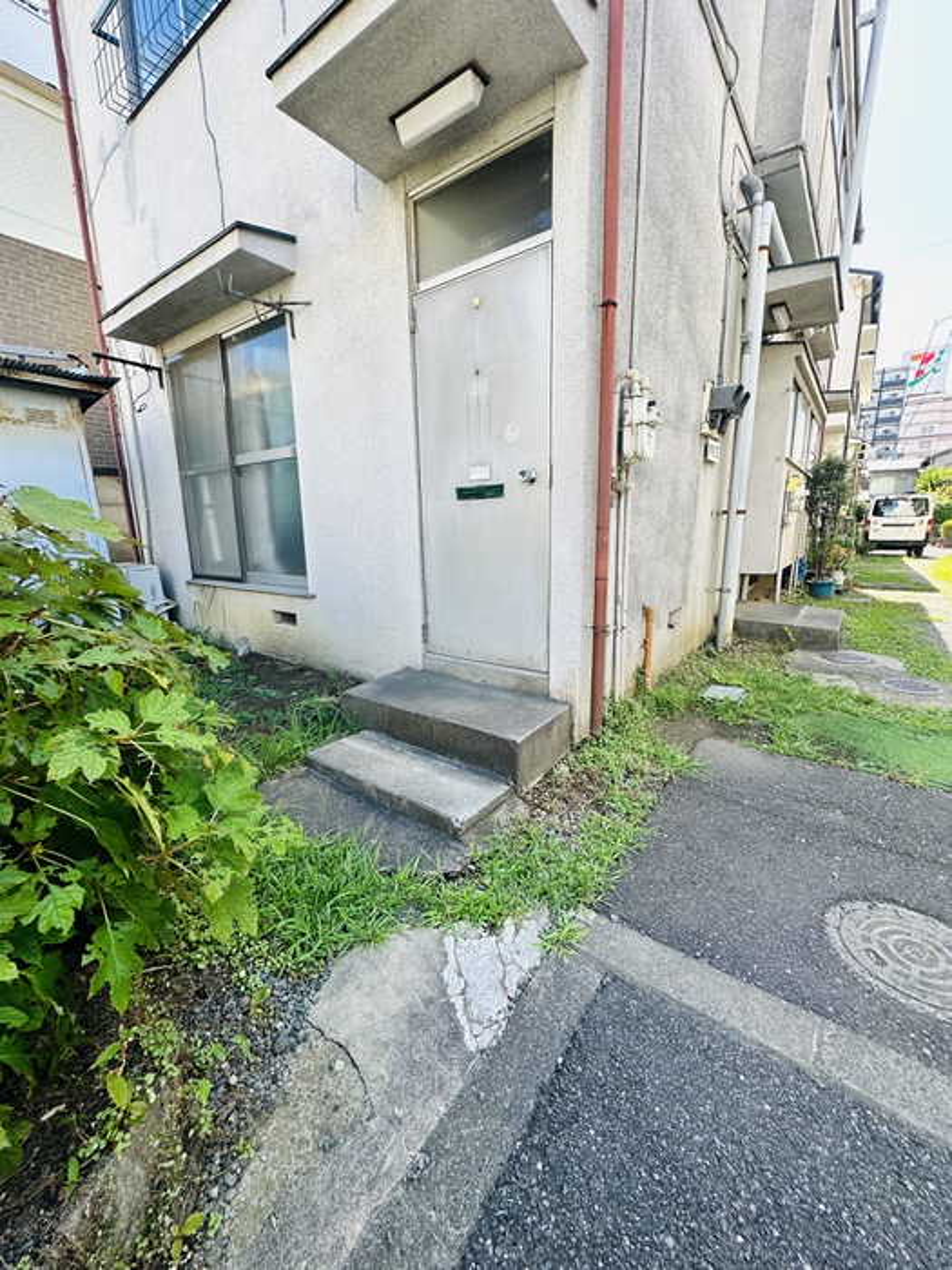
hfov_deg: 85.7
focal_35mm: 14
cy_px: 635
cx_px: 476
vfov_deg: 102.1
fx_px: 513
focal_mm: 2.22
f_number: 2.2
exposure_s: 1/245
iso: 40
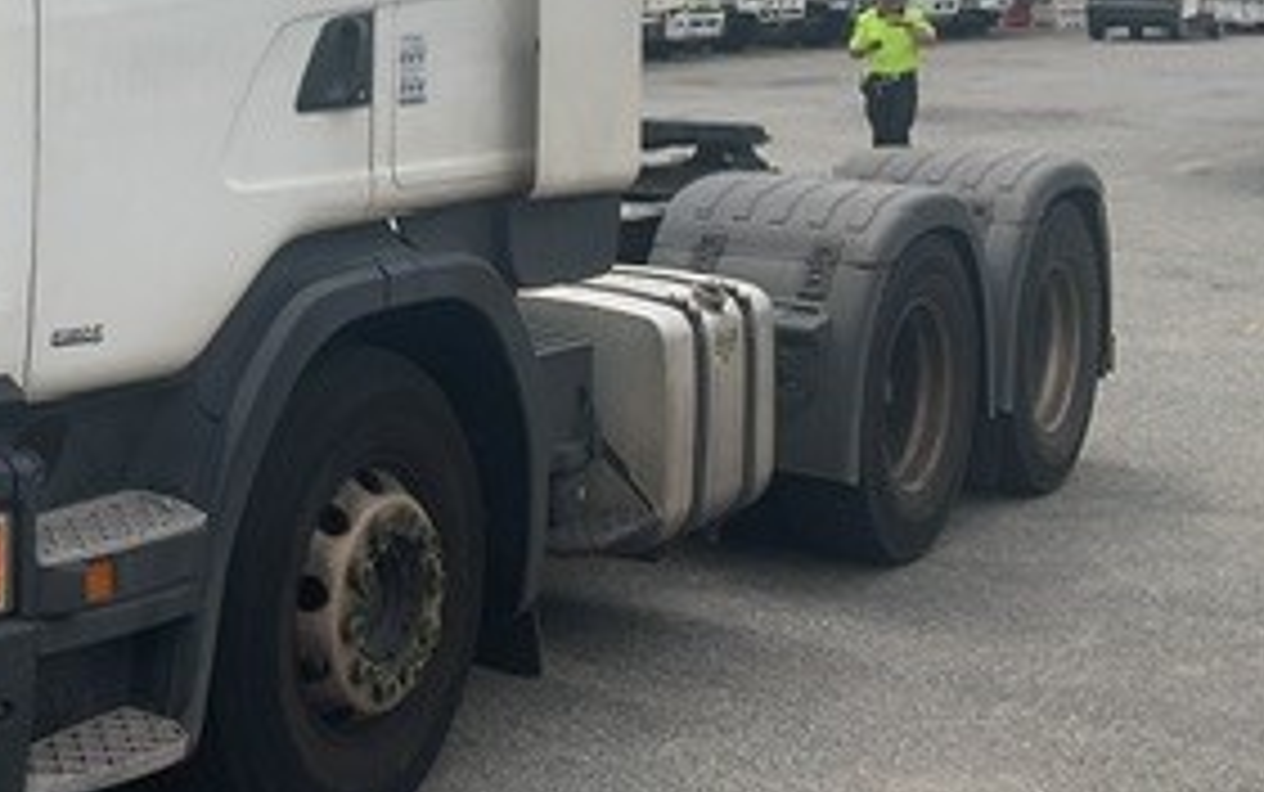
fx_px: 2413
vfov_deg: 18.2
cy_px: 32
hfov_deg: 27.7
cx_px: 9
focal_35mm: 70
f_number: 1.8
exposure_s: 1/2801
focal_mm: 3
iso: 16
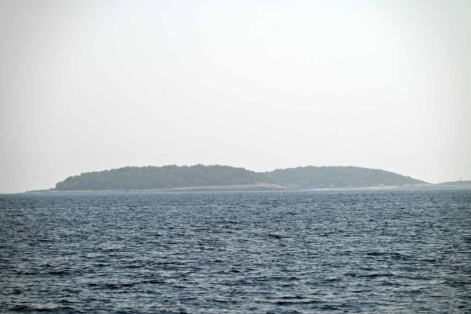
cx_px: 236
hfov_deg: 11.1
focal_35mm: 185
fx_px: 2421
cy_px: 157
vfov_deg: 7.4
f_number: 7.1
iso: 100
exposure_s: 1/1250
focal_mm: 185
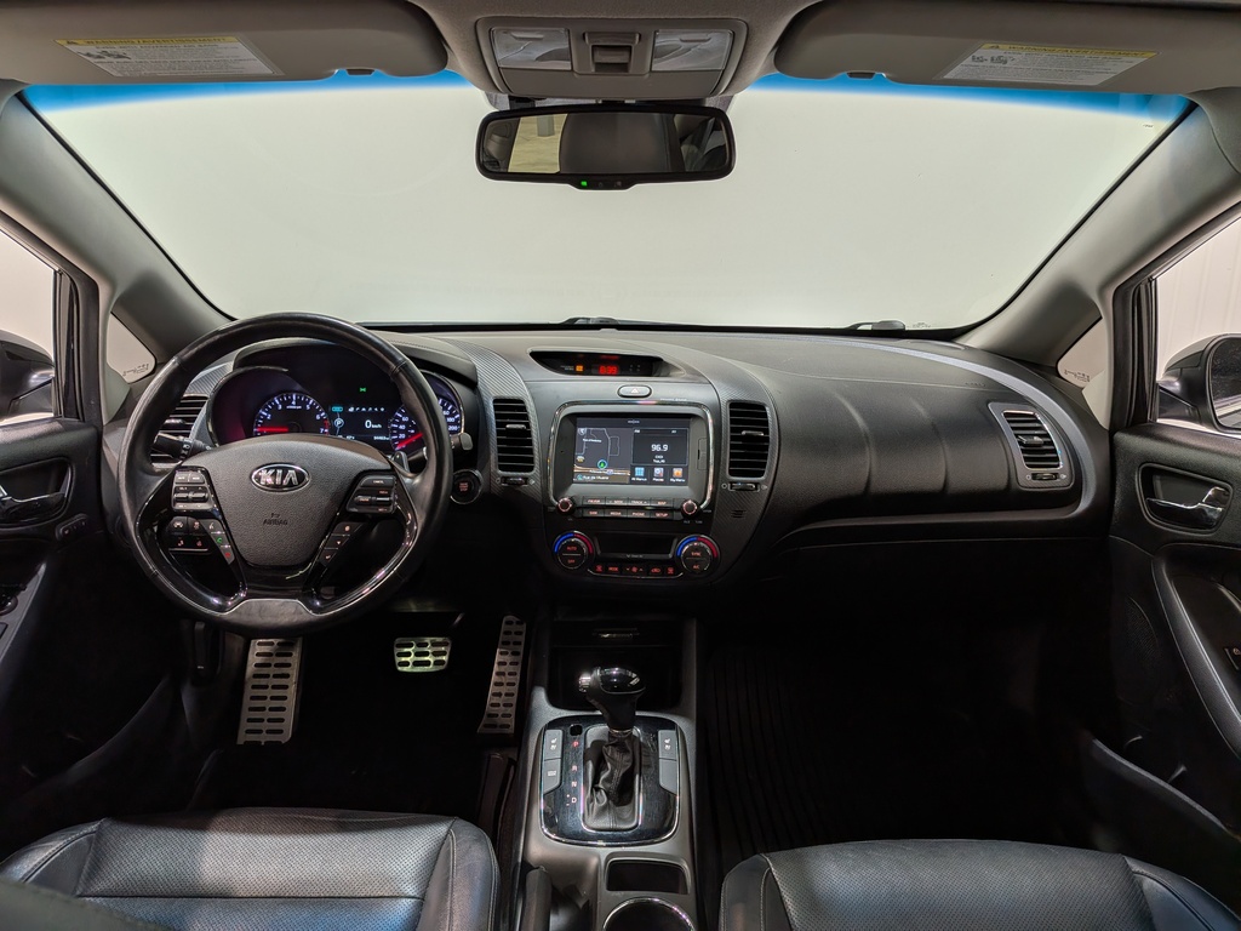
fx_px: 860
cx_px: 620
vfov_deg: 56.8
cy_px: 466
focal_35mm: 24
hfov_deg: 71.6
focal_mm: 4.53
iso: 28
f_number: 1.7
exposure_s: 1/137
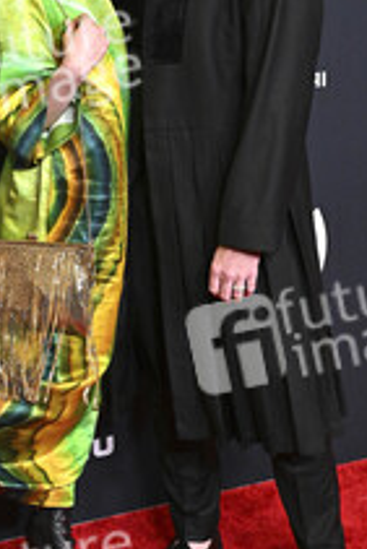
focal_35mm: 87
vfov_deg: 23.3
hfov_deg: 15.6
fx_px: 1328
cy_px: 203
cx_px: 83
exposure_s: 1/250
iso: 4000
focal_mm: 46
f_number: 5.6
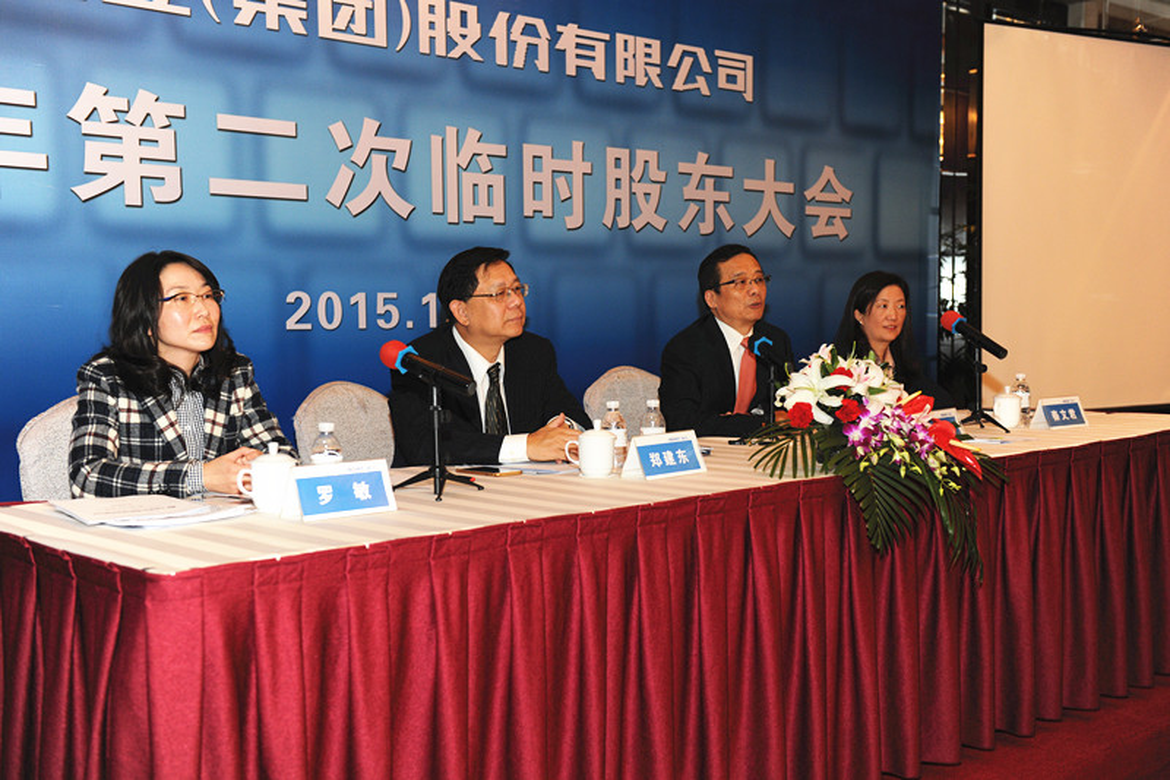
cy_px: 390
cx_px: 585
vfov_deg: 31.9
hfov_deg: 46.4
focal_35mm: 42
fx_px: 1365
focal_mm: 42
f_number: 3.5
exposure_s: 1/160
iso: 800
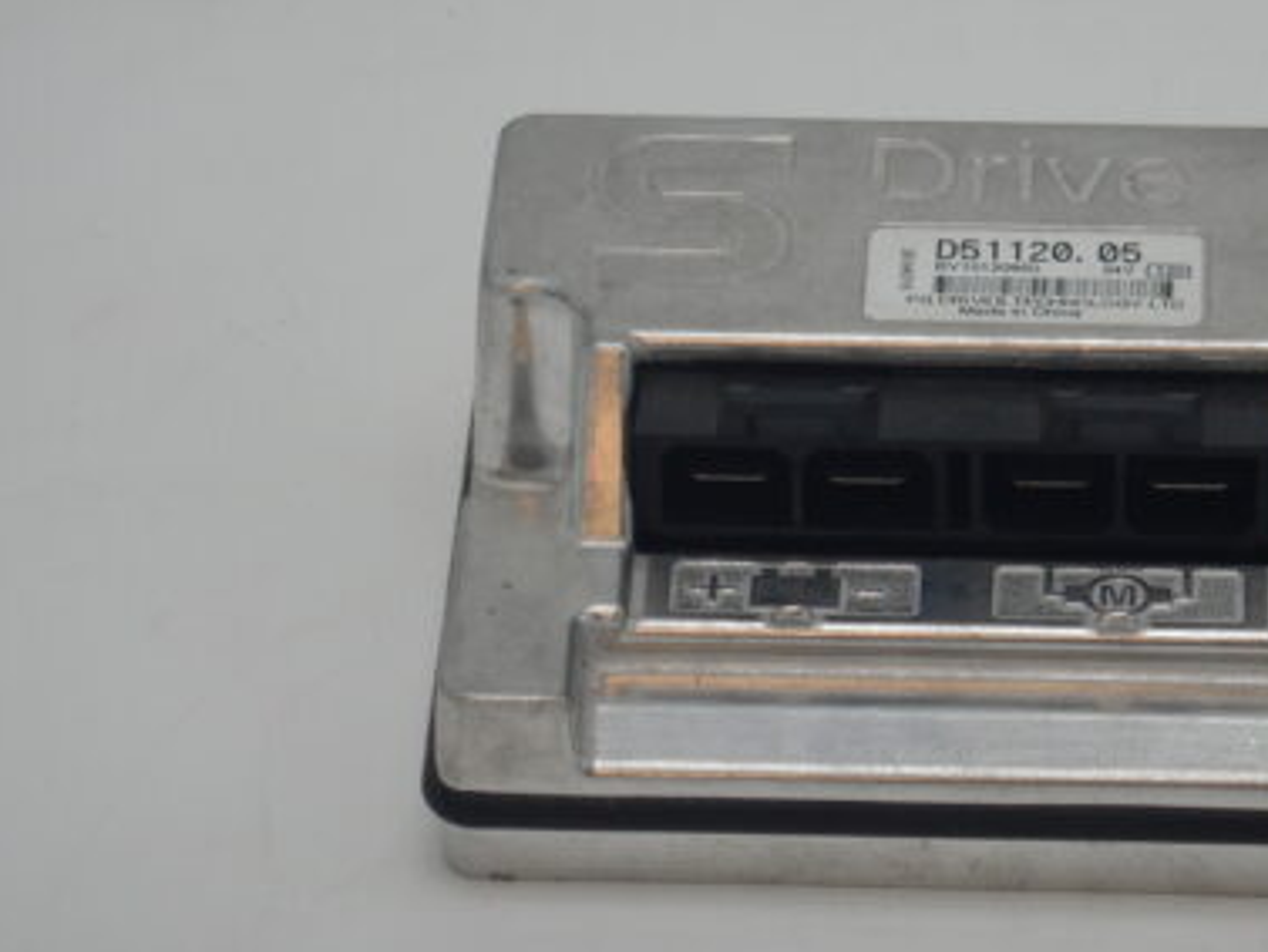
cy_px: 404
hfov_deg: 10.3
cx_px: 972
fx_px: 6999
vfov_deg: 7.8
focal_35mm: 191
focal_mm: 21.5
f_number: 4.9
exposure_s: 1/200
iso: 125
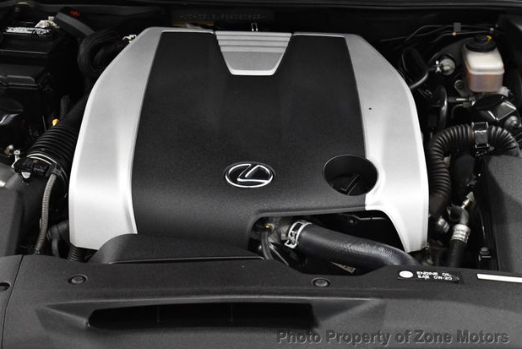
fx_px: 1262
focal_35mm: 87
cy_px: 172
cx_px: 267
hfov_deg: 23.4
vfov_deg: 15.7
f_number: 5
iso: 3200
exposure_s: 1/125
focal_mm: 42
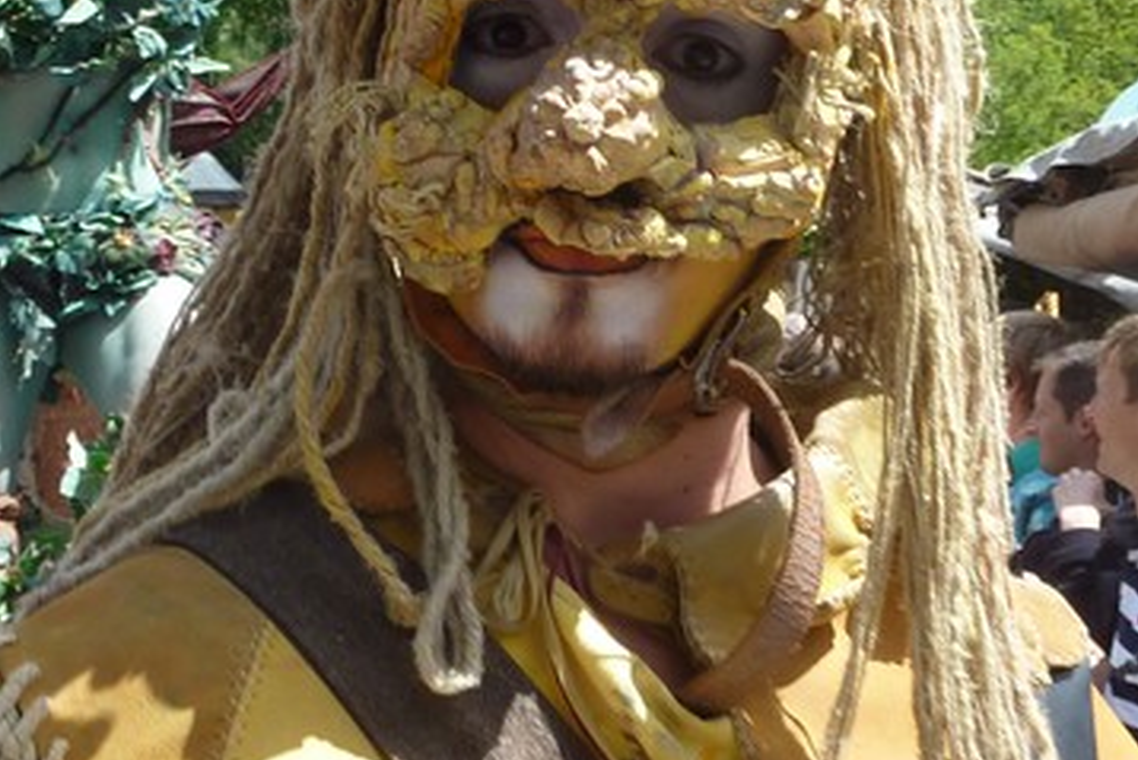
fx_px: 3352
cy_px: 417
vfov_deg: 12.9
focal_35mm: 106
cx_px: 569
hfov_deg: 19.3
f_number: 4
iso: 80
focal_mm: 6.9
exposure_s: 1/400
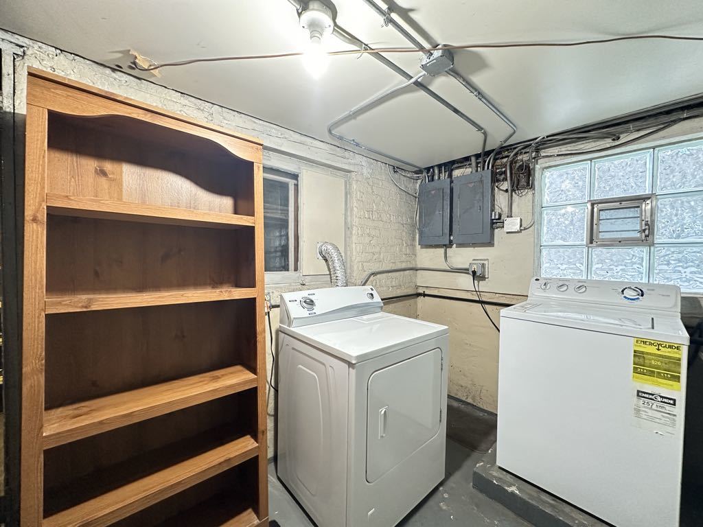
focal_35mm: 14
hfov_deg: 102.1
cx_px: 352
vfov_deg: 85.7
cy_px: 264
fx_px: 284
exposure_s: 1/60
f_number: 2.2
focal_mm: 2.22
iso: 640
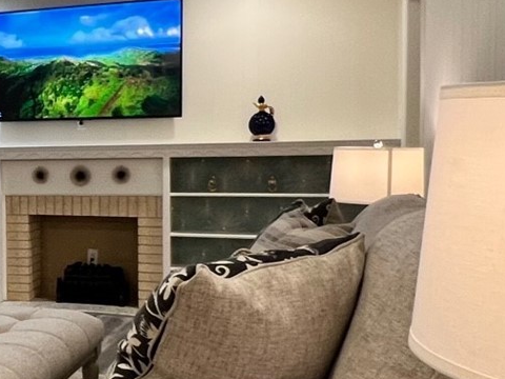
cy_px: 215
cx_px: -79
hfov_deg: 31.6
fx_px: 759
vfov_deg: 28.0
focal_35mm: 52
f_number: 1.8
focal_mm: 1.57
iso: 160
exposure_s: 1/60
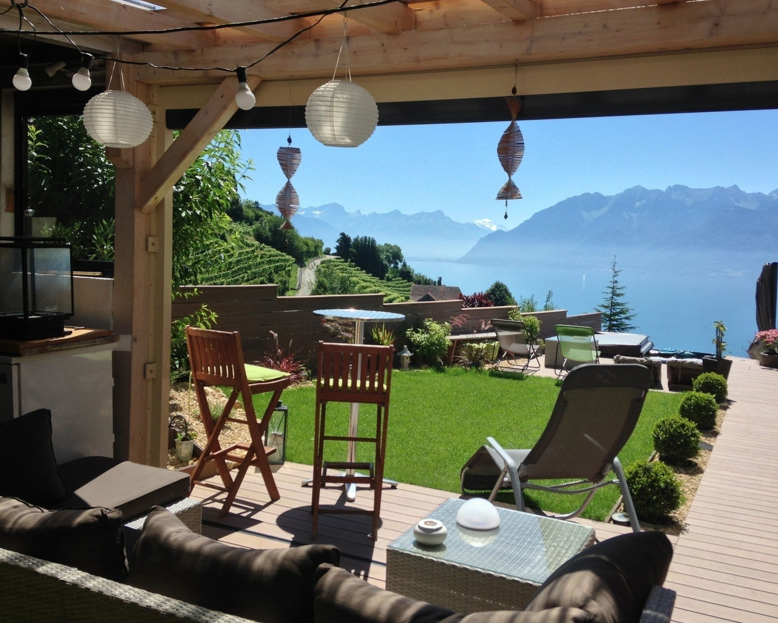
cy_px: 313
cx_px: 412
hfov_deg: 51.5
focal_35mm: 35
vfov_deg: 42.2
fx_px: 806
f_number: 2.4
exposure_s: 1/1506
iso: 50
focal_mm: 4.13
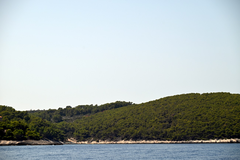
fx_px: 833
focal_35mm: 125
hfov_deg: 16.4
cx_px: 120
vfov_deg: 11.0
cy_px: 80
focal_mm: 125
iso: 100
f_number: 7.1
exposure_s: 1/800
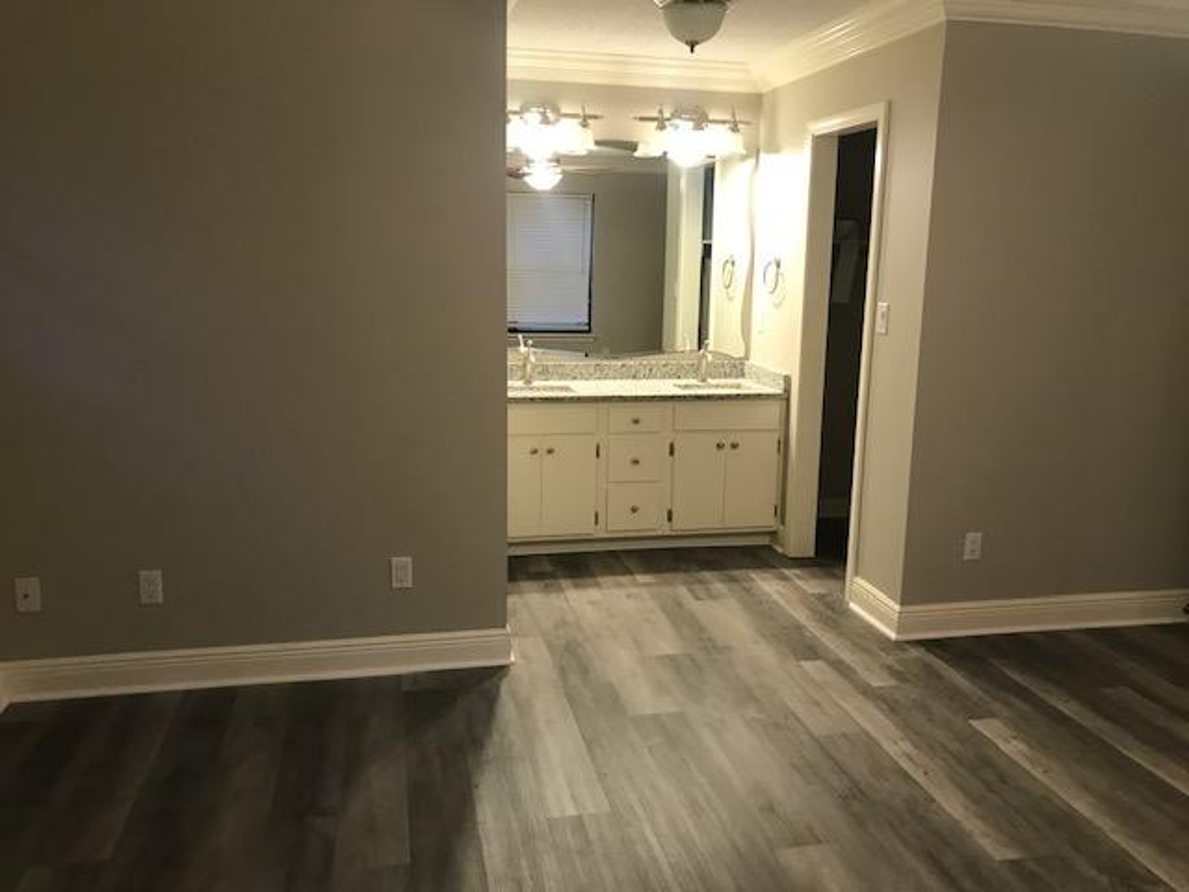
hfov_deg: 63.4
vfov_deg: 49.7
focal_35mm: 28
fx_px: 962
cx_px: 594
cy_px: 446
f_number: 1.8
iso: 50
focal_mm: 3.99
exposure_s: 1/15
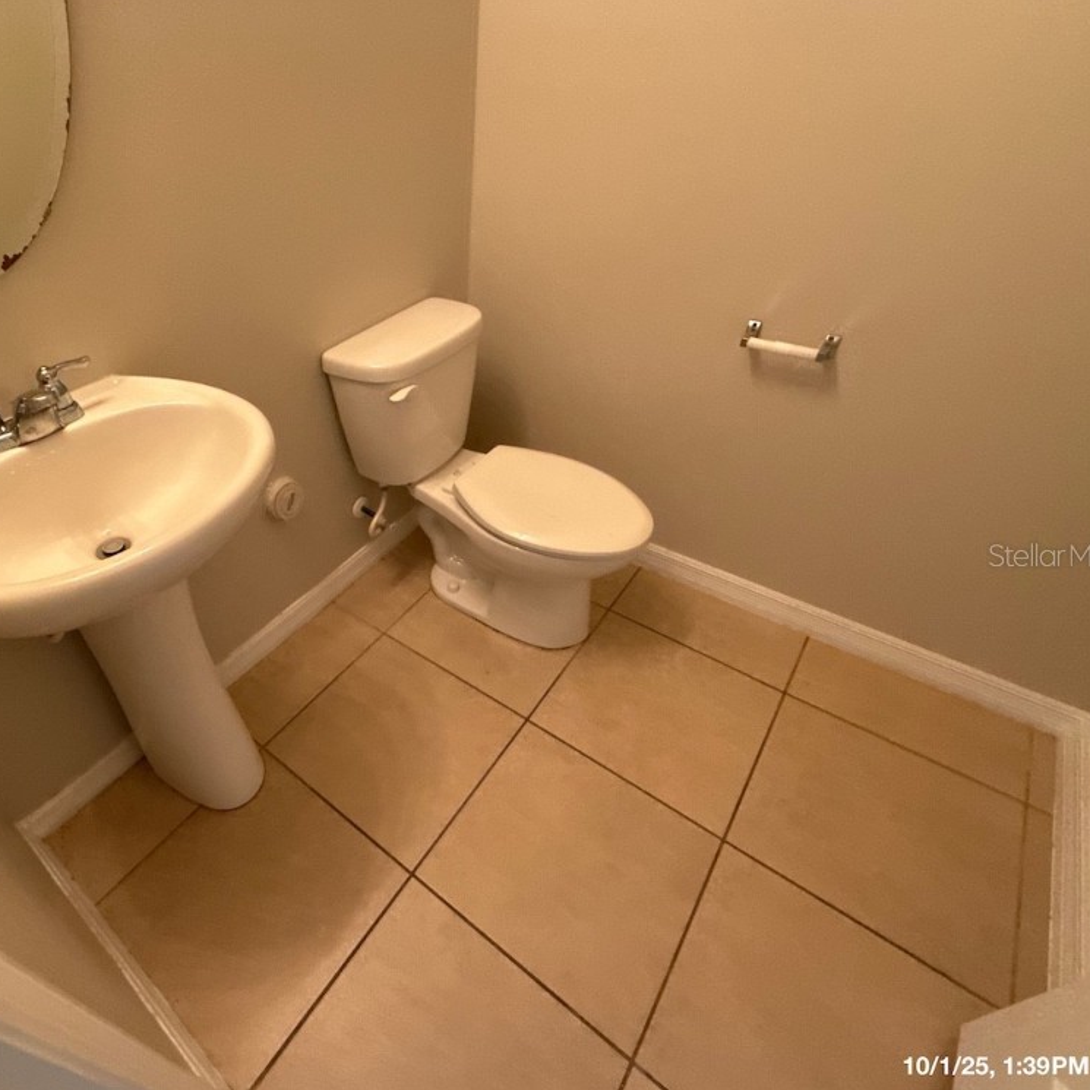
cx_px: 377
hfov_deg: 81.6
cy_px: 555
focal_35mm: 17
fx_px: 606
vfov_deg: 84.0
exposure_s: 1/60
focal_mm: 2.22
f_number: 2.2
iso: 500
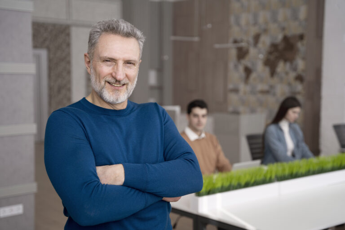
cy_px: 115
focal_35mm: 56
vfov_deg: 24.4
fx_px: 532
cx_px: 172
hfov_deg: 35.9
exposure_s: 1/800
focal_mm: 55.5
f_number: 3.2
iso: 320
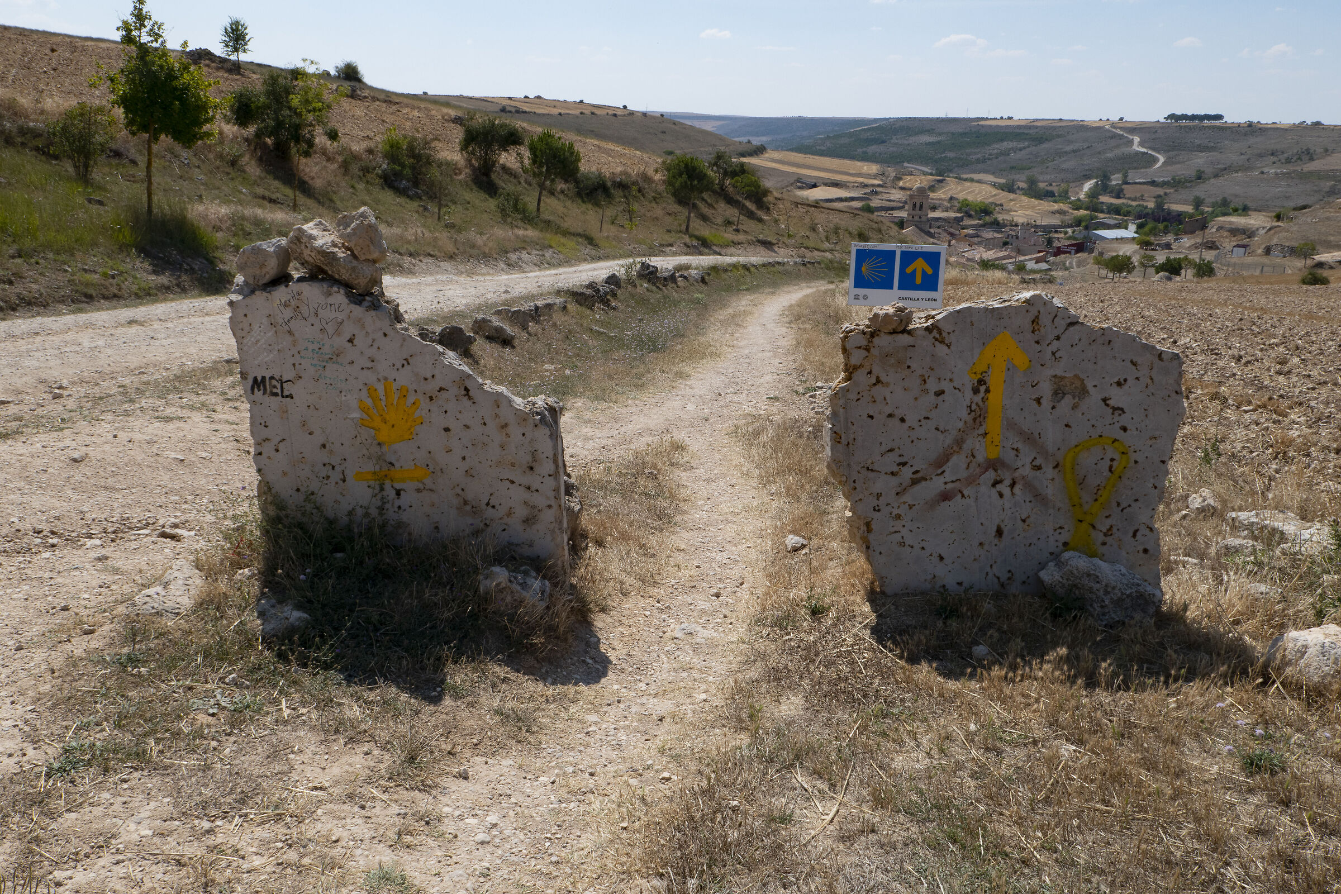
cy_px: 447
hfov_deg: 61.9
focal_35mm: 30
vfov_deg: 43.6
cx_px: 670
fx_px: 1117
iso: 125
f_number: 8
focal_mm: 11.1
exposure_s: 1/400
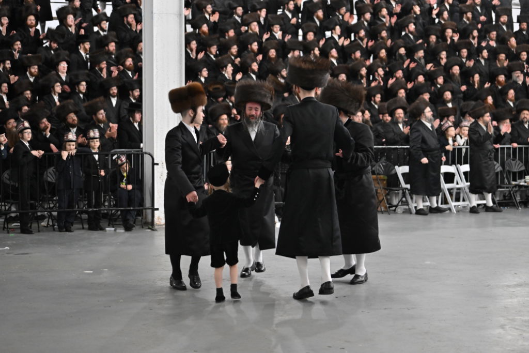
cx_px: 264
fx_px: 1029
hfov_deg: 28.8
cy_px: 176
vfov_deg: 19.5
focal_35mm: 70
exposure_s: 1/250
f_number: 3.2
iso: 1250
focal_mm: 70
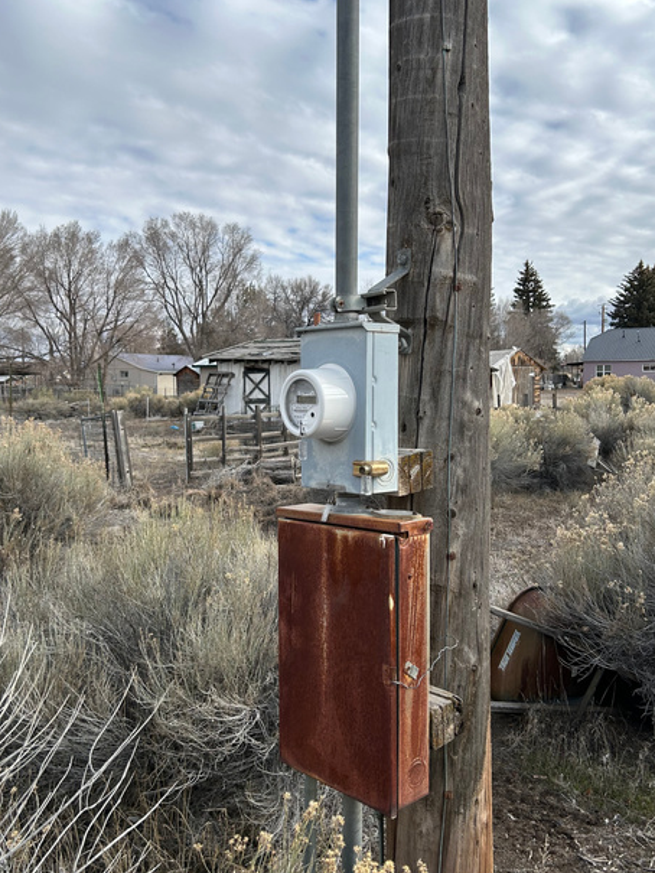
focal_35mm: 33
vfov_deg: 55.3
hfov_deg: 43.0
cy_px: 444
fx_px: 832
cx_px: 325
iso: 50
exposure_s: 1/3257
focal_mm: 5.7
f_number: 1.5
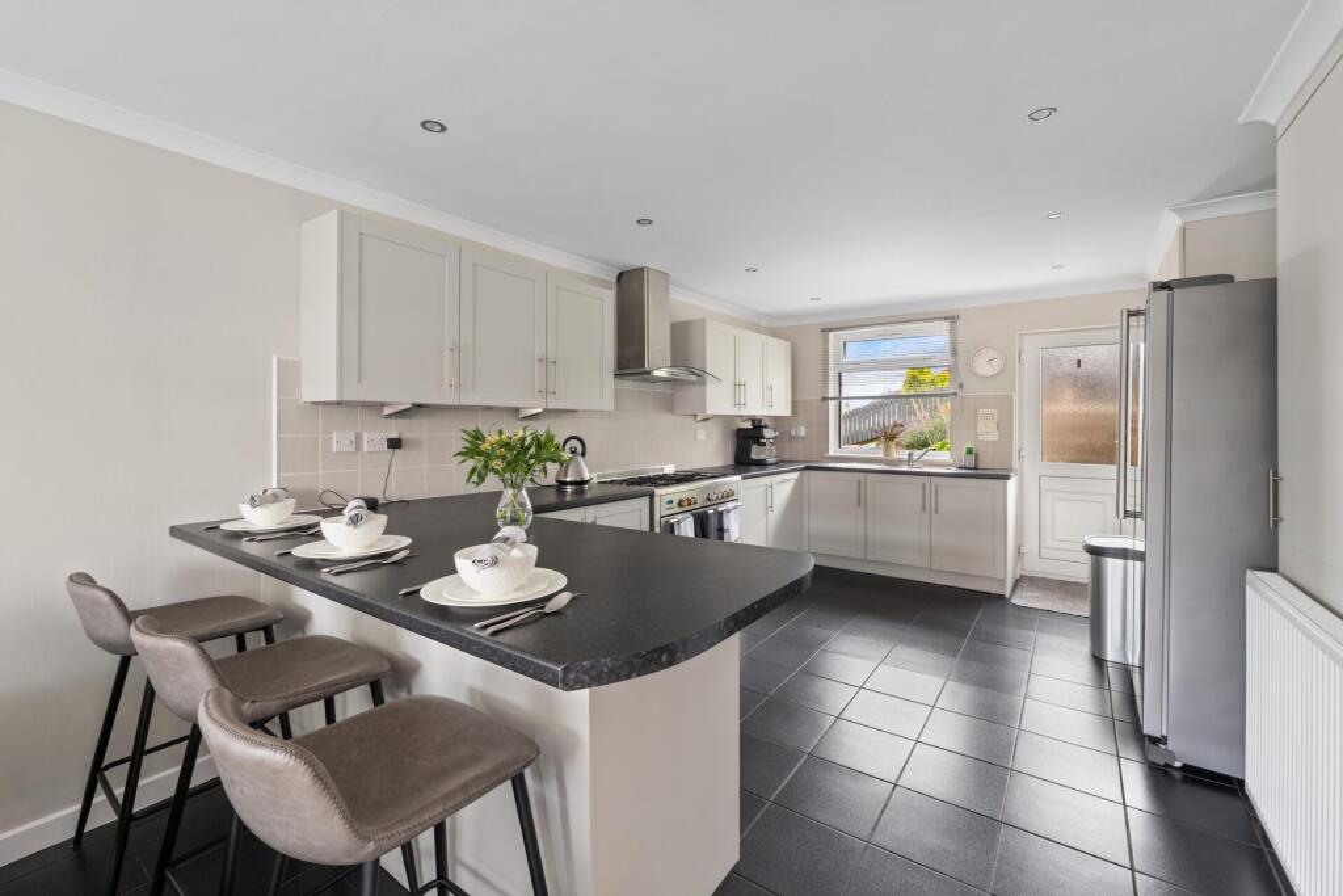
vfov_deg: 81.2
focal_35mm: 14
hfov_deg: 104.2
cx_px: 672
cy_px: 448
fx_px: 522
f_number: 8
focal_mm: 14
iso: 640
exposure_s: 1/8
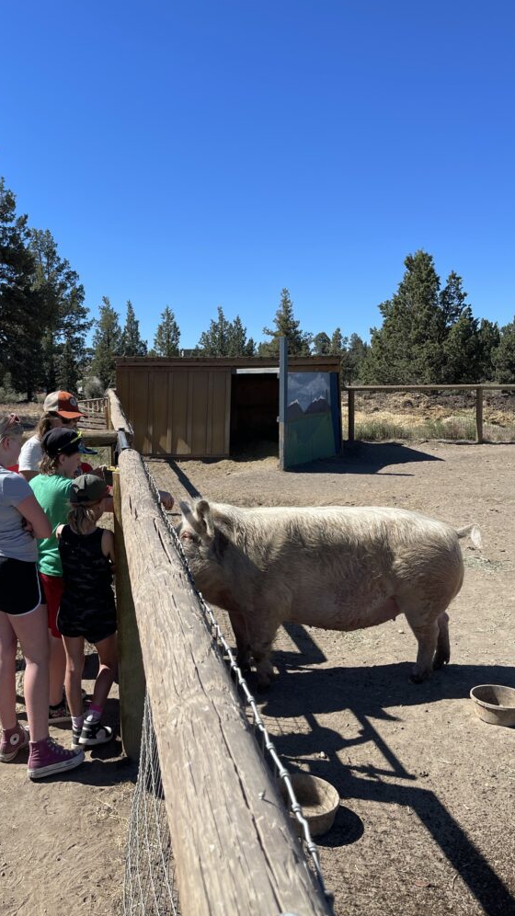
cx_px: 195
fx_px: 680
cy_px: 448
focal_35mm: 28
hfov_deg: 41.2
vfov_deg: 67.9
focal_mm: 5.1
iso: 32
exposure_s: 1/2660
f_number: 1.6
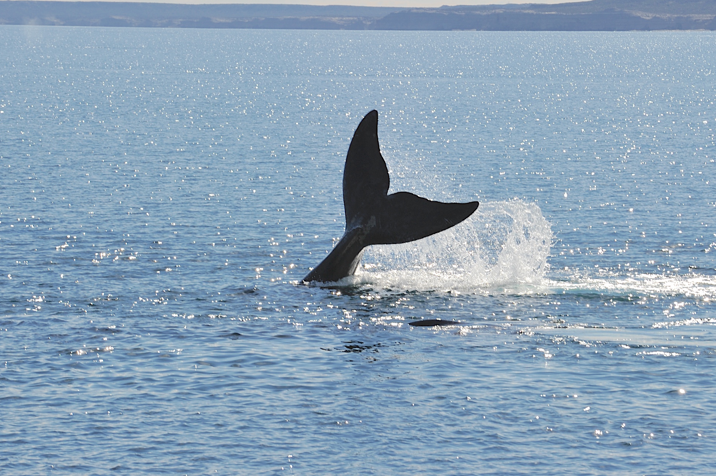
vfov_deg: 5.2
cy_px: 197
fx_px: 5247
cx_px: 381
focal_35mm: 264
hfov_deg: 7.8
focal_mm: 200
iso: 250
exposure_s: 1/400
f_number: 13
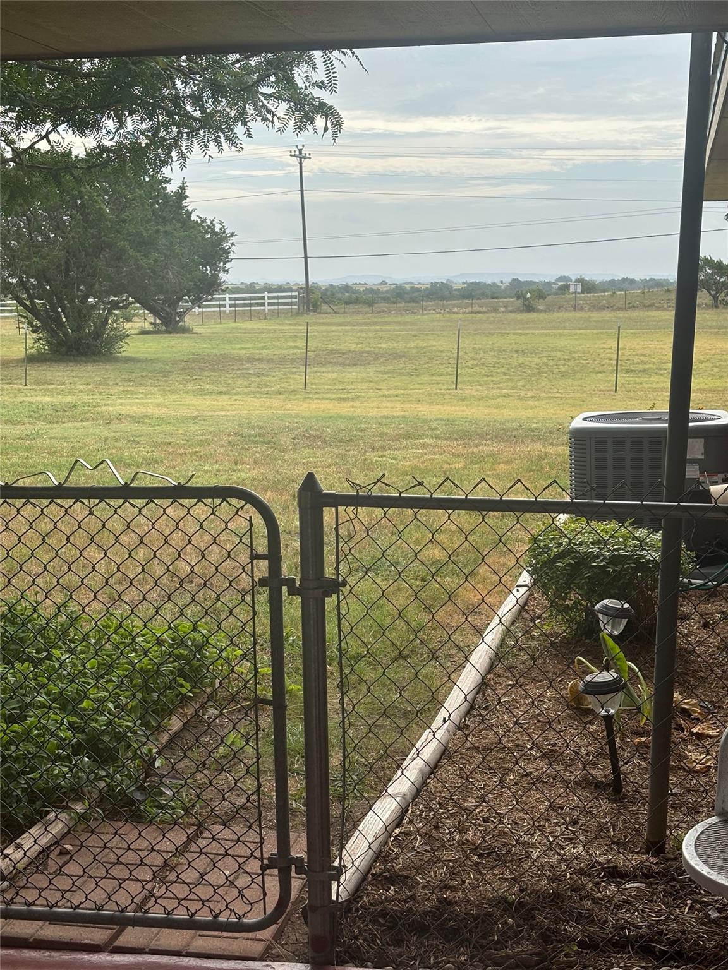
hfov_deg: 28.0
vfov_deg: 36.8
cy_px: 485
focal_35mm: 52
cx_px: 364
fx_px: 1458
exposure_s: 1/1667
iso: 40
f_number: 1.6
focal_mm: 5.96
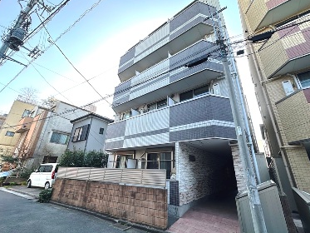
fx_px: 134
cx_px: 160
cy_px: 119
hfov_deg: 98.1
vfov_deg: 81.8
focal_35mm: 15
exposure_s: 1/222
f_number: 2.2
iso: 40
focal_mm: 2.22
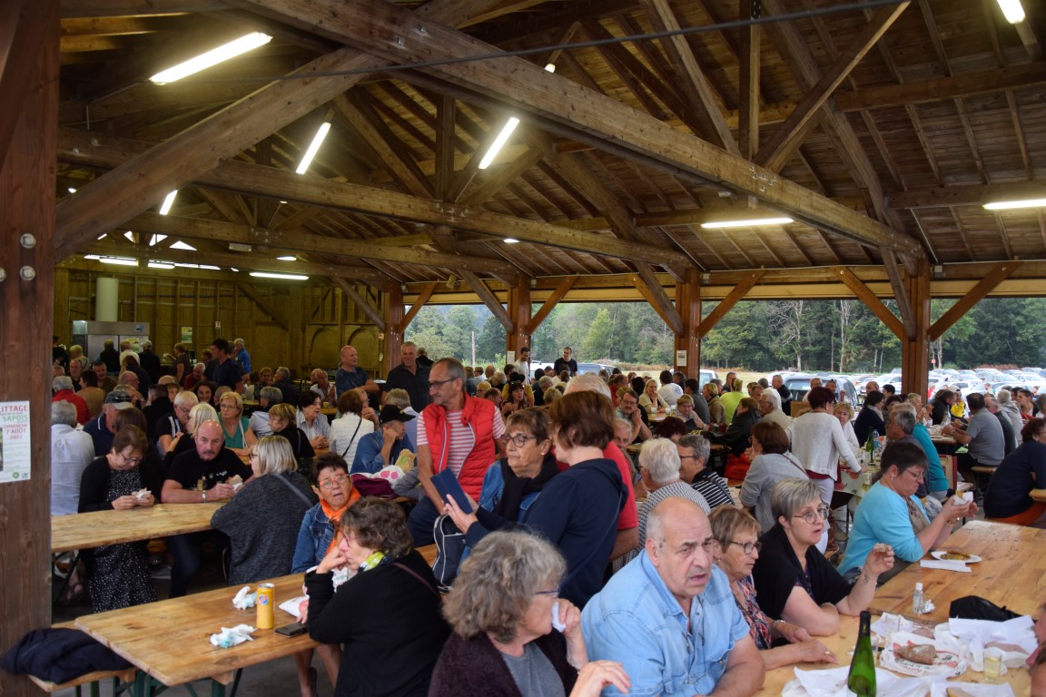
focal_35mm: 27
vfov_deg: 47.9
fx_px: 784
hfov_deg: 67.4
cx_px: 523
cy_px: 348
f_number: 4
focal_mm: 18
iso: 560
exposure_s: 1/60
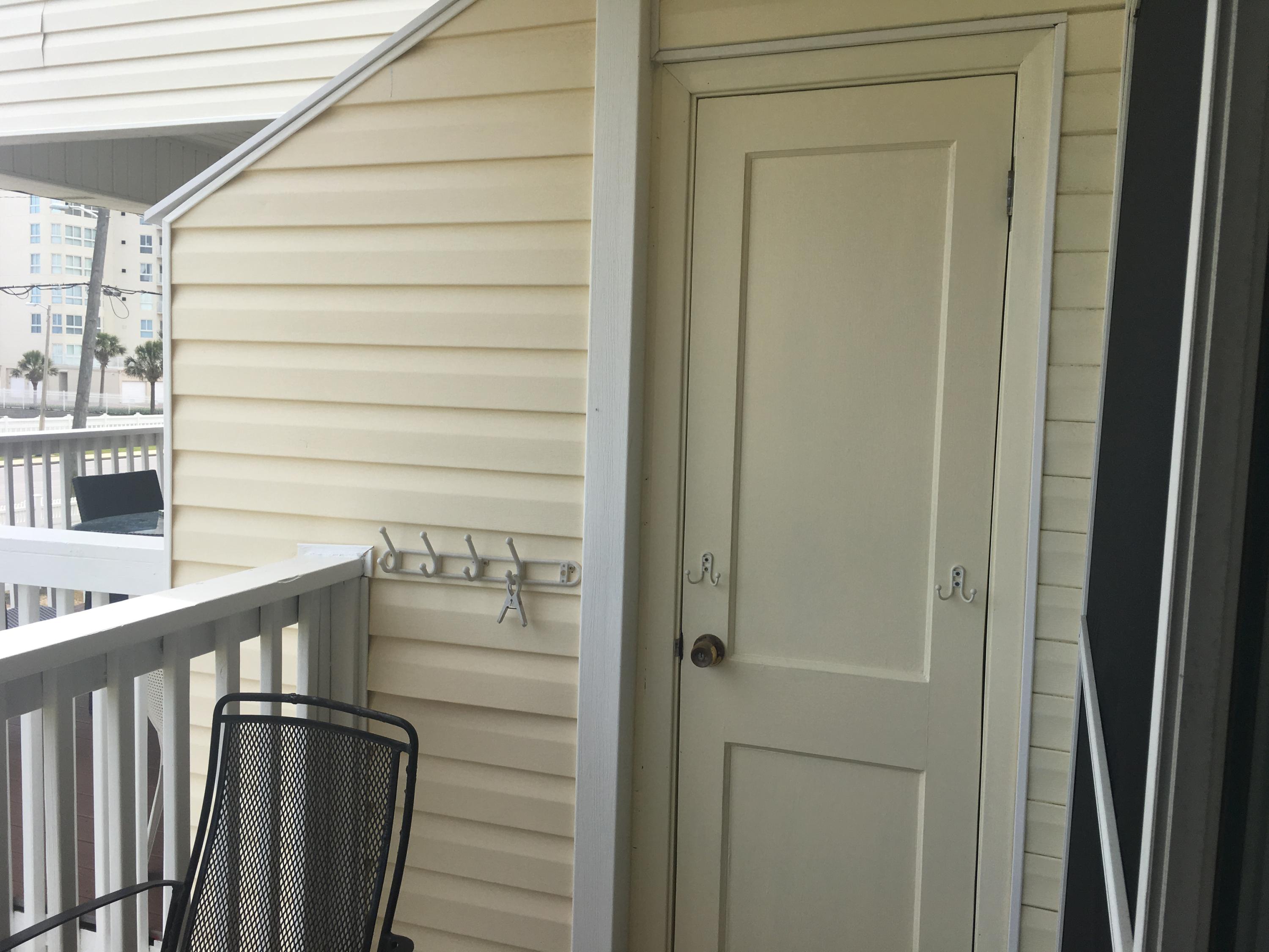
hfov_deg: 61.7
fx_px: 1063
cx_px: 634
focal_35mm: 29
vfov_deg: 48.2
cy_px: 476
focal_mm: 4.15
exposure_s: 1/905
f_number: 2.2
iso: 25
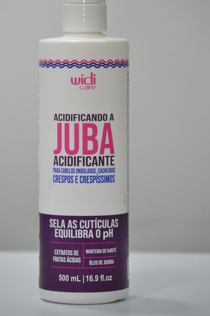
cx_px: 87
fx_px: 2262
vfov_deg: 8.0
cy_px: 119
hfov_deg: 5.3
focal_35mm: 259
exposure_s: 1/200
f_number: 5
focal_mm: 135
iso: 1600
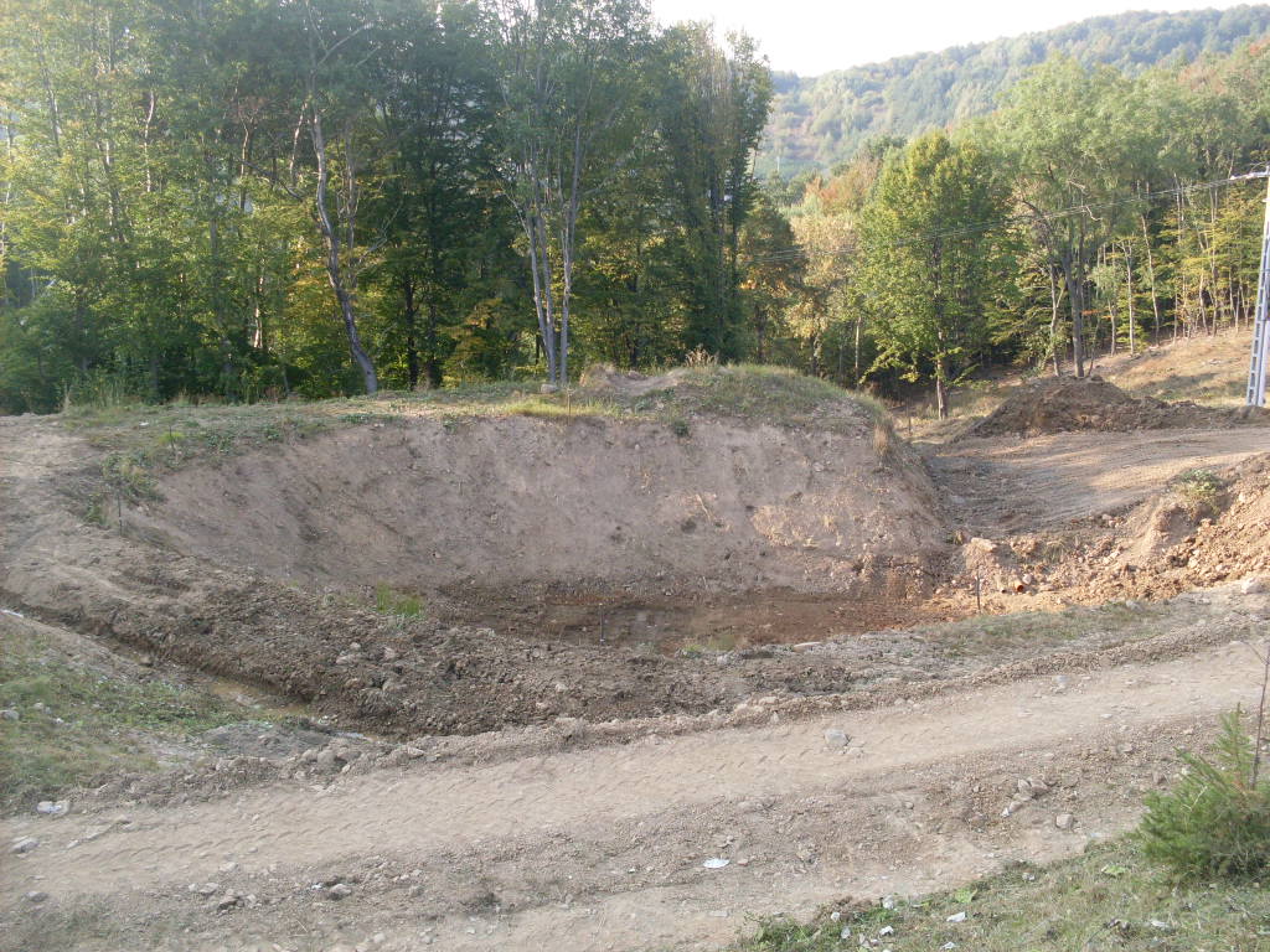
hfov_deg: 49.0
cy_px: 476
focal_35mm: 38
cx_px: 635
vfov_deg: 37.7
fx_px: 1394
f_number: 2.8
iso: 80
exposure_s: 1/250
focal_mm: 6.3
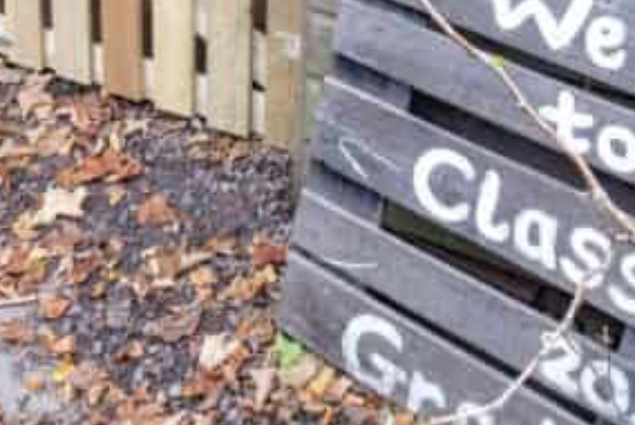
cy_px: -207
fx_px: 953
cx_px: 217
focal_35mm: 54
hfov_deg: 36.5
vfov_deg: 21.3
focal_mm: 10
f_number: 10
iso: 125
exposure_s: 1.3
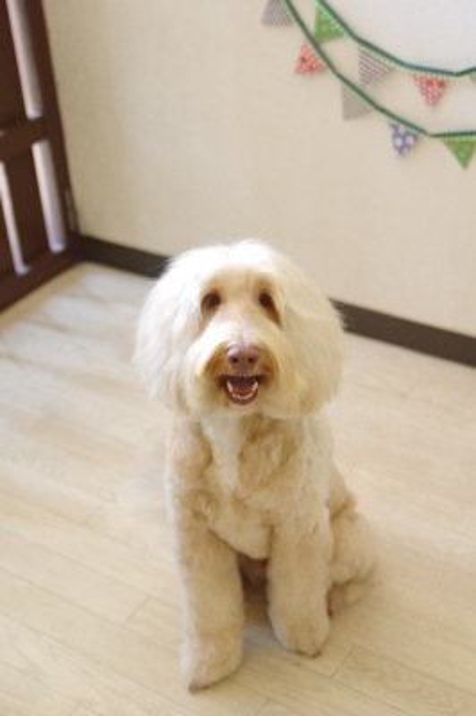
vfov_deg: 35.1
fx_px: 1132
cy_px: 358
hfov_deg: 23.7
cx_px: 238
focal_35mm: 57
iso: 1600
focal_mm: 38
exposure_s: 1/320
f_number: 2.8
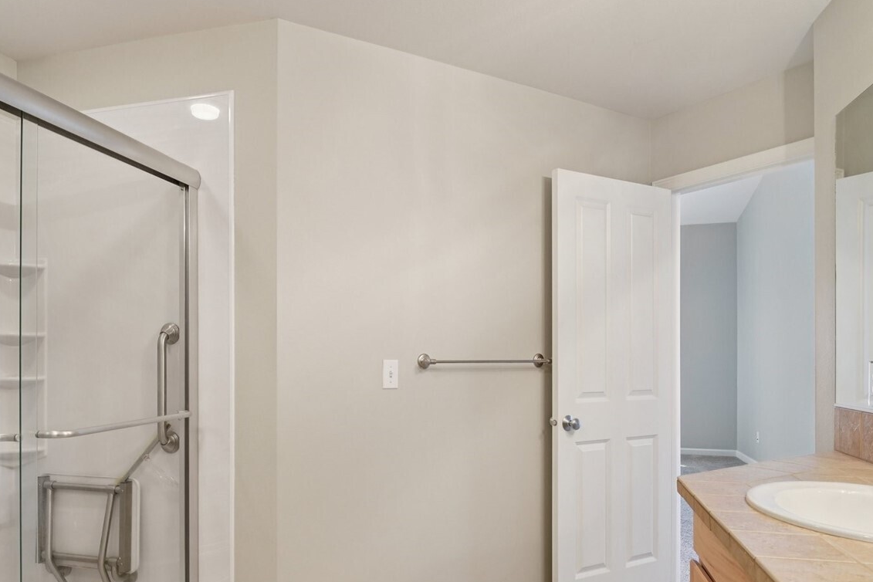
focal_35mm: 24
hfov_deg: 73.4
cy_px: 357
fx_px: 582
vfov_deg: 52.7
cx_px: 376
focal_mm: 16
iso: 1600
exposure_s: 1/10
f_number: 8
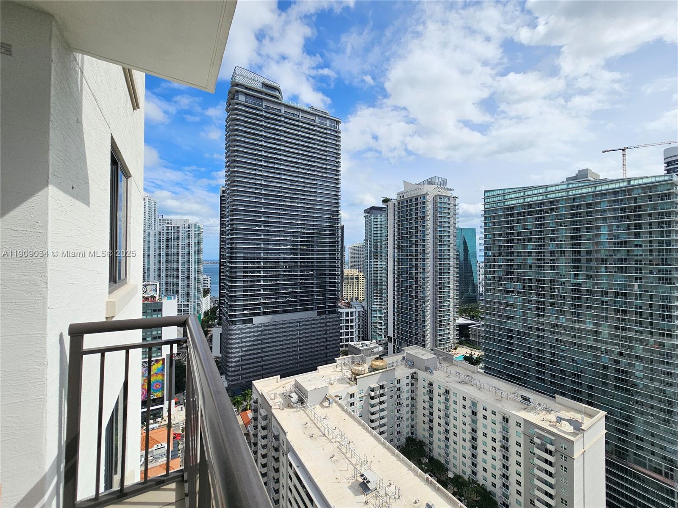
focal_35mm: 13
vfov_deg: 89.9
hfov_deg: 106.2
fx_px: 255
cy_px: 254
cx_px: 339
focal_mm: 2.2
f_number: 2.2
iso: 50
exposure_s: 1/4529
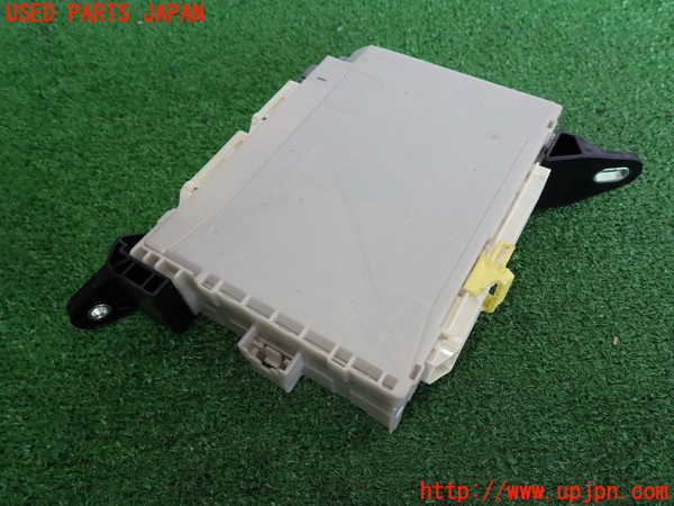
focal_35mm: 25
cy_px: 253
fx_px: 487
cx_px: 337
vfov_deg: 54.9
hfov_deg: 69.4
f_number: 2.8
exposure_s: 1/60
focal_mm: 4.5
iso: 200
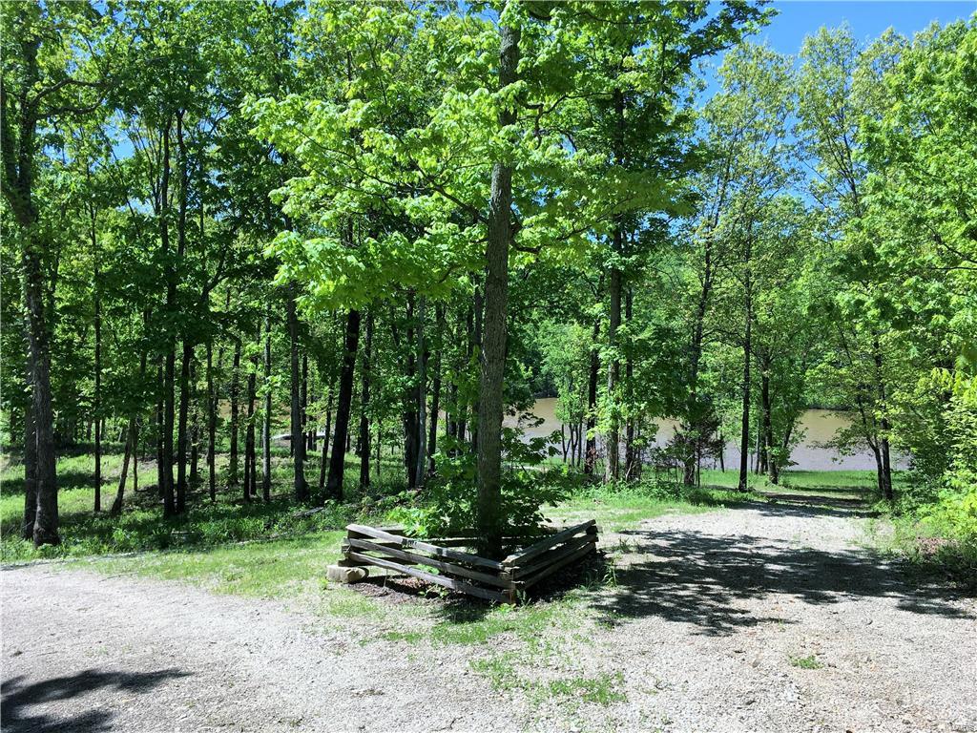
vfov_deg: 48.2
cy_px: 366
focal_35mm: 29
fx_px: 818
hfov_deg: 61.7
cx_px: 488
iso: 25
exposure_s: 1/810
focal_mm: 4.15
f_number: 2.2
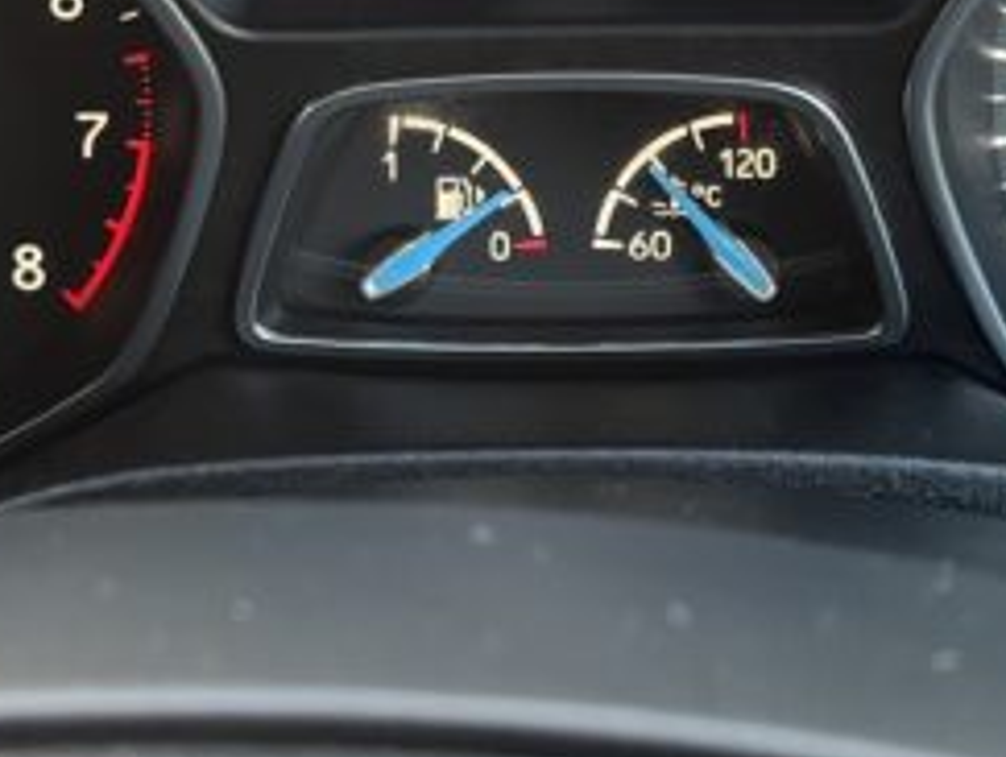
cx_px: 526
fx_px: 2474
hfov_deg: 23.0
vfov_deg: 17.0
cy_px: 2
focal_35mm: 85
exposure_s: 1/60
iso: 200
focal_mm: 5.1
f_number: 1.6
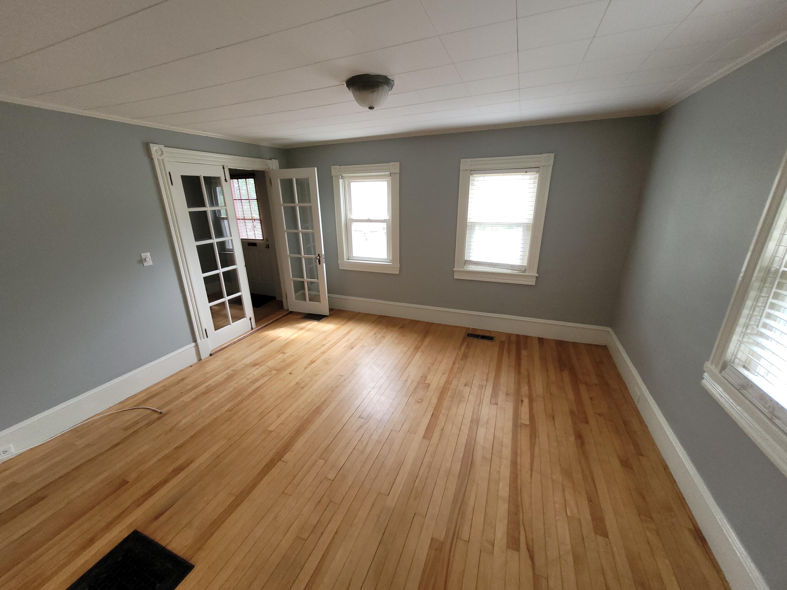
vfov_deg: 89.9
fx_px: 296
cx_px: 394
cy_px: 295
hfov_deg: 106.2
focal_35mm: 13
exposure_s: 1/60
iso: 80
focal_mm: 1.74
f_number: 2.2
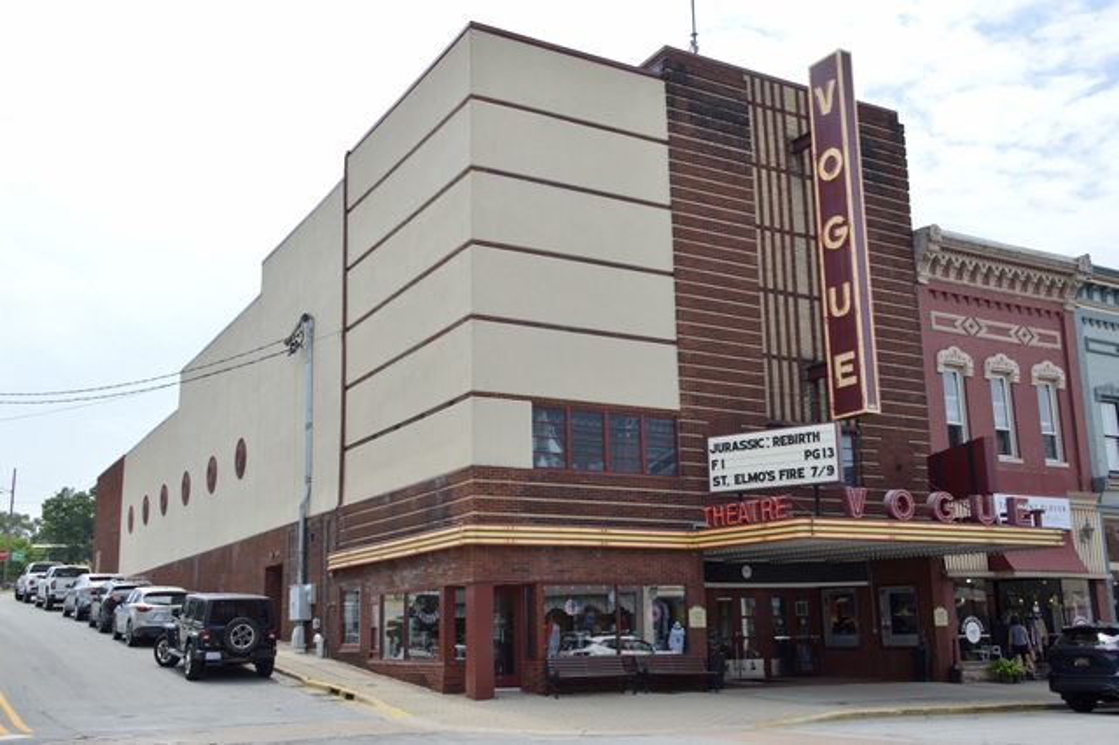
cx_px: 560
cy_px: 372
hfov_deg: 51.3
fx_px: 1165
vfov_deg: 35.5
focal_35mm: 38
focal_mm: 25
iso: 100
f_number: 8
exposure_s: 1/250
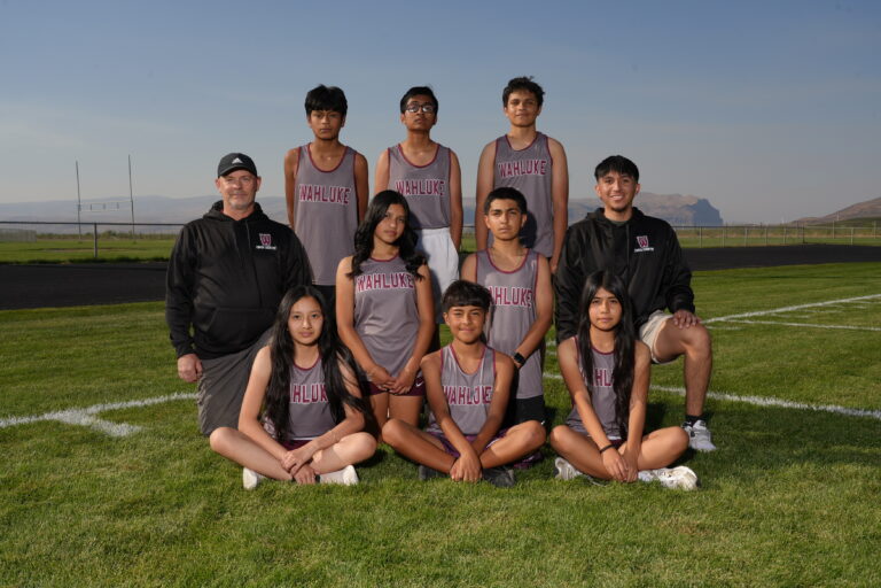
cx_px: 440
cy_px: 294
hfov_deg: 53.1
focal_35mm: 36
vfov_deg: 36.9
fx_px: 881
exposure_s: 1/250
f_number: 11
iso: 100
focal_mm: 36
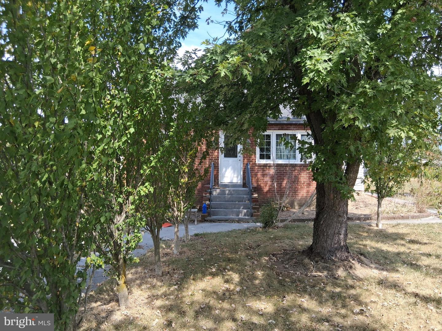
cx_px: 221
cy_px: 166
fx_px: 332
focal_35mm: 26
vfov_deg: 53.1
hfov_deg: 67.3
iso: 25
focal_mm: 3.98
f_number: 1.8
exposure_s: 1/250
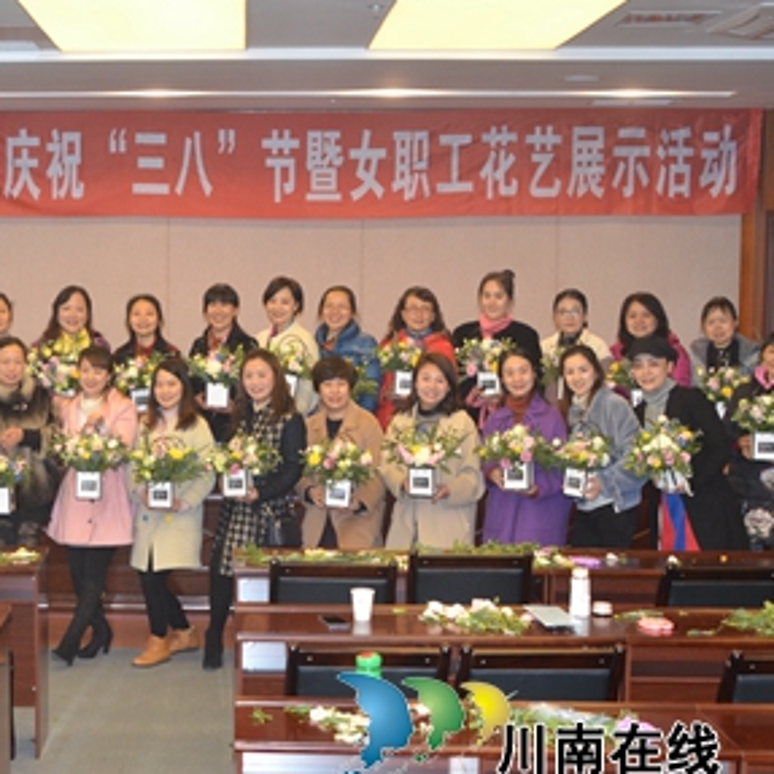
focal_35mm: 62
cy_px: 409
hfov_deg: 27.0
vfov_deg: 27.7
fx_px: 1568
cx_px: 124
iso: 1250
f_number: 5.6
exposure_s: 1/60
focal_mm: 28
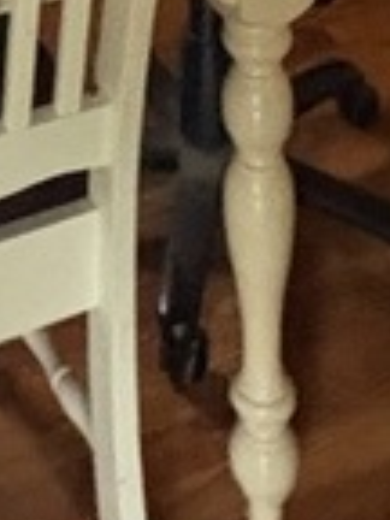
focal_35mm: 105
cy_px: -769
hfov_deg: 13.8
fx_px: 1577
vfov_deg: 13.3
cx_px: -51
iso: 800
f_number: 2.2
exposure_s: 1/40
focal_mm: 2.22
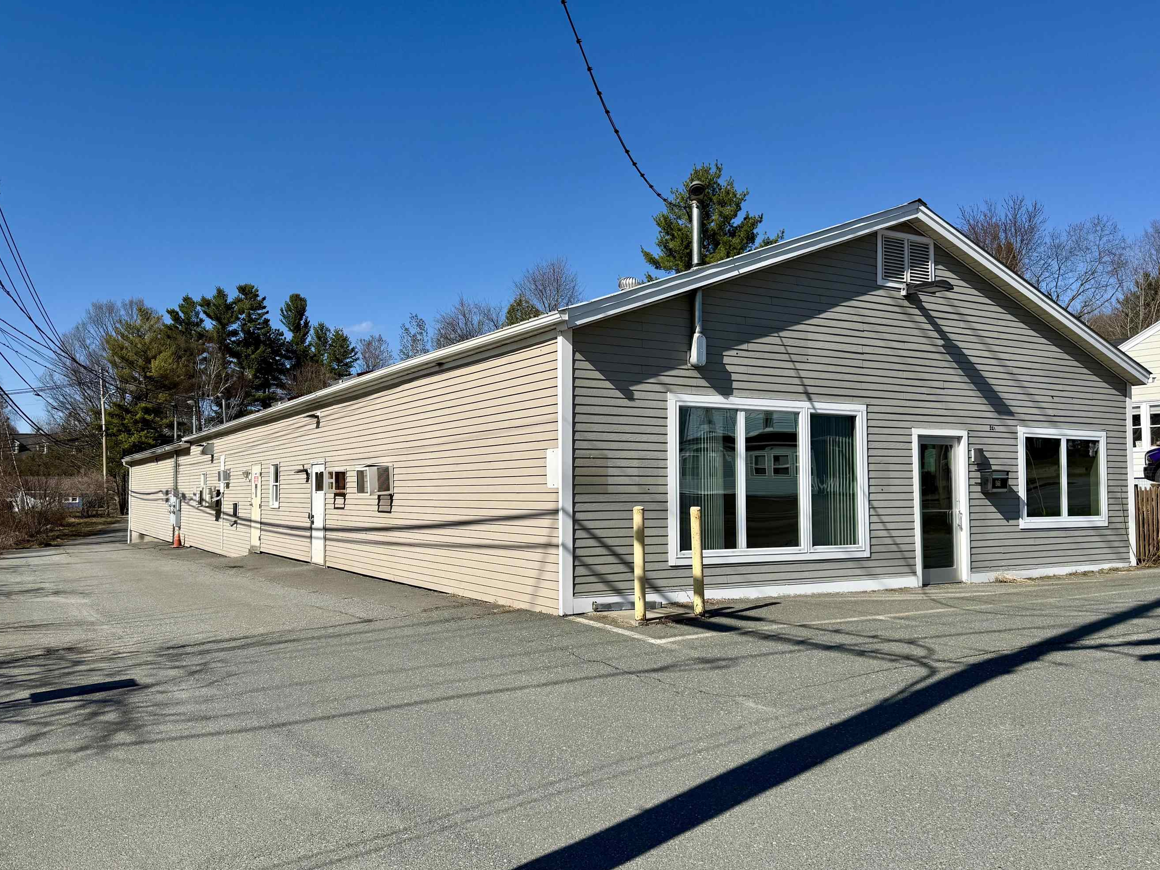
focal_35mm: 28
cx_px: 578
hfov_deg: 63.4
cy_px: 444
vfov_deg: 49.7
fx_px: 938
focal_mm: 6.76
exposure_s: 1/6711
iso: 80
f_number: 1.78
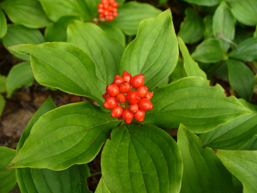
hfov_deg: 50.1
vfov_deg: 38.7
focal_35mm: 37
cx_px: 128
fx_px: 275
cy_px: 96
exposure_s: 1/40
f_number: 2.8
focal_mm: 6.1
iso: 100
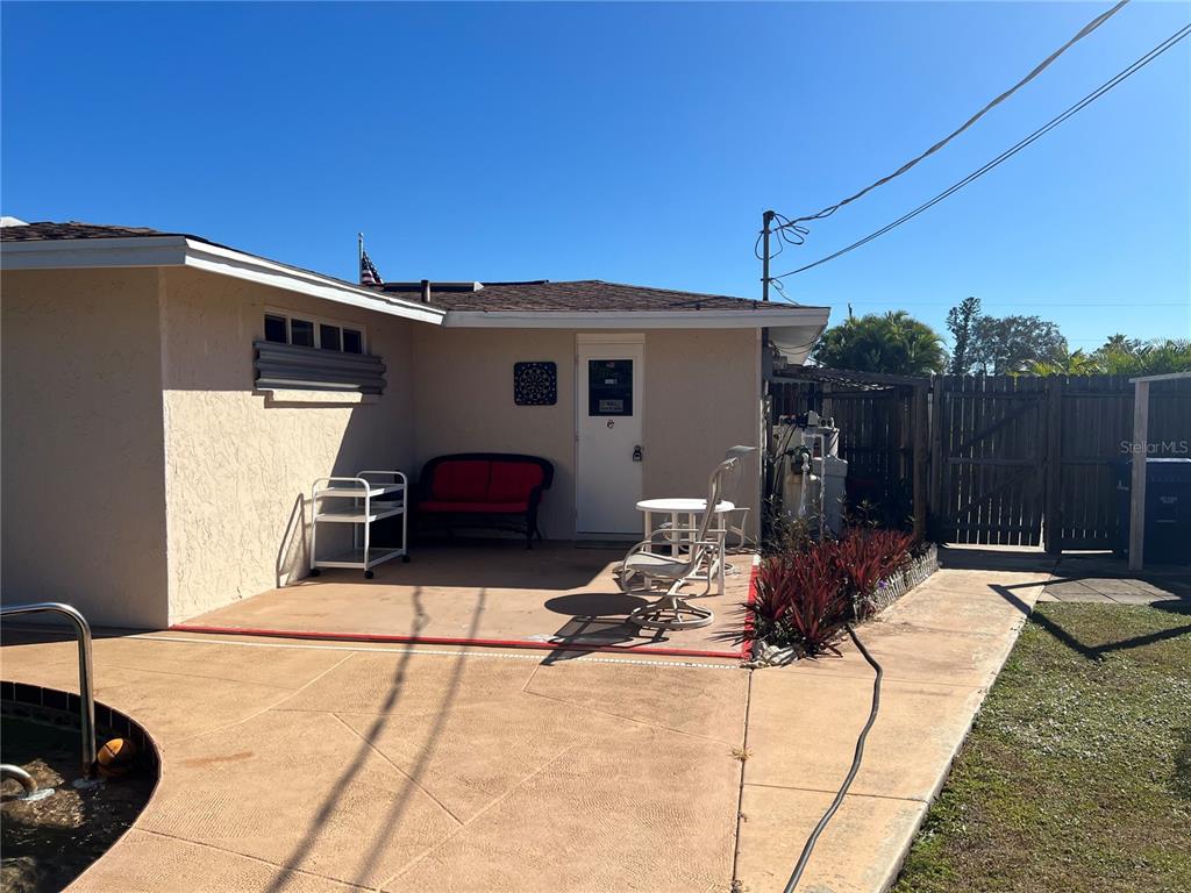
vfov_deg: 53.1
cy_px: 446
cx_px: 596
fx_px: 895
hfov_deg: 67.3
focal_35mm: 26
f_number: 1.5
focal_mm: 5.7
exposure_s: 1/6579
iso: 50
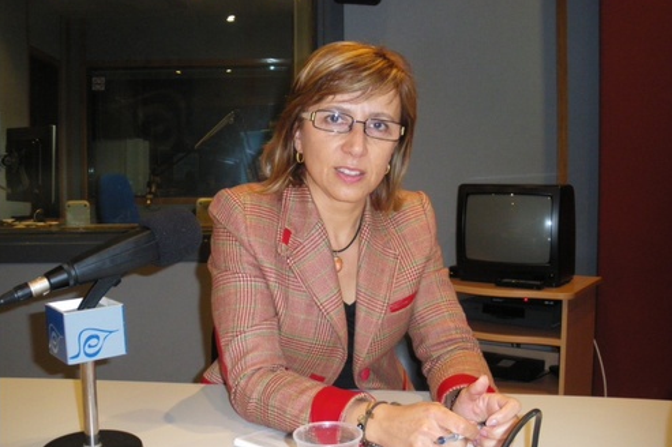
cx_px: 339
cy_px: 239
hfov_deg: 50.7
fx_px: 709
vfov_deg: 35.0
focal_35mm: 38
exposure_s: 1/50
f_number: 3.5
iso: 400
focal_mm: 6.3
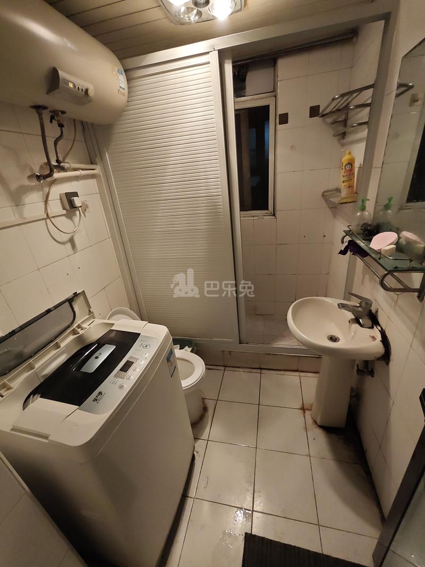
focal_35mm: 15
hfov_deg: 81.7
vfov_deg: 98.2
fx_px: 246
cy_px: 284
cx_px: 212
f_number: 2.2
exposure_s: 1/100
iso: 100
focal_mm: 1.91
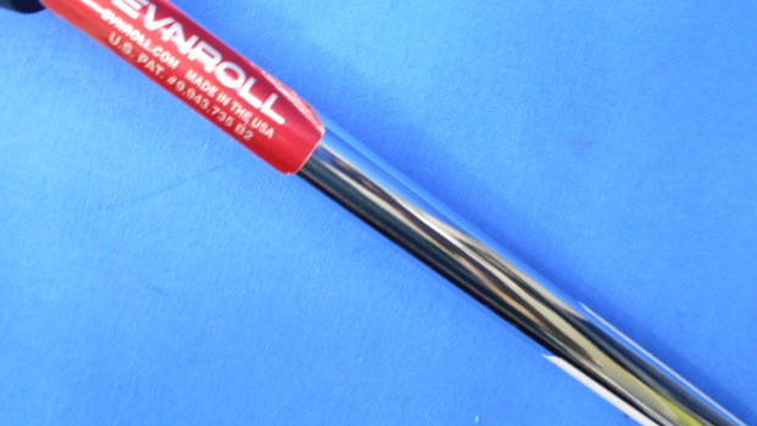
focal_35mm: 29
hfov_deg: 66.0
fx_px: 582
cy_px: 162
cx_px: 371
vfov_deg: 40.0
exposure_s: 1/15
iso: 400
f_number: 3.2
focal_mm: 4.6
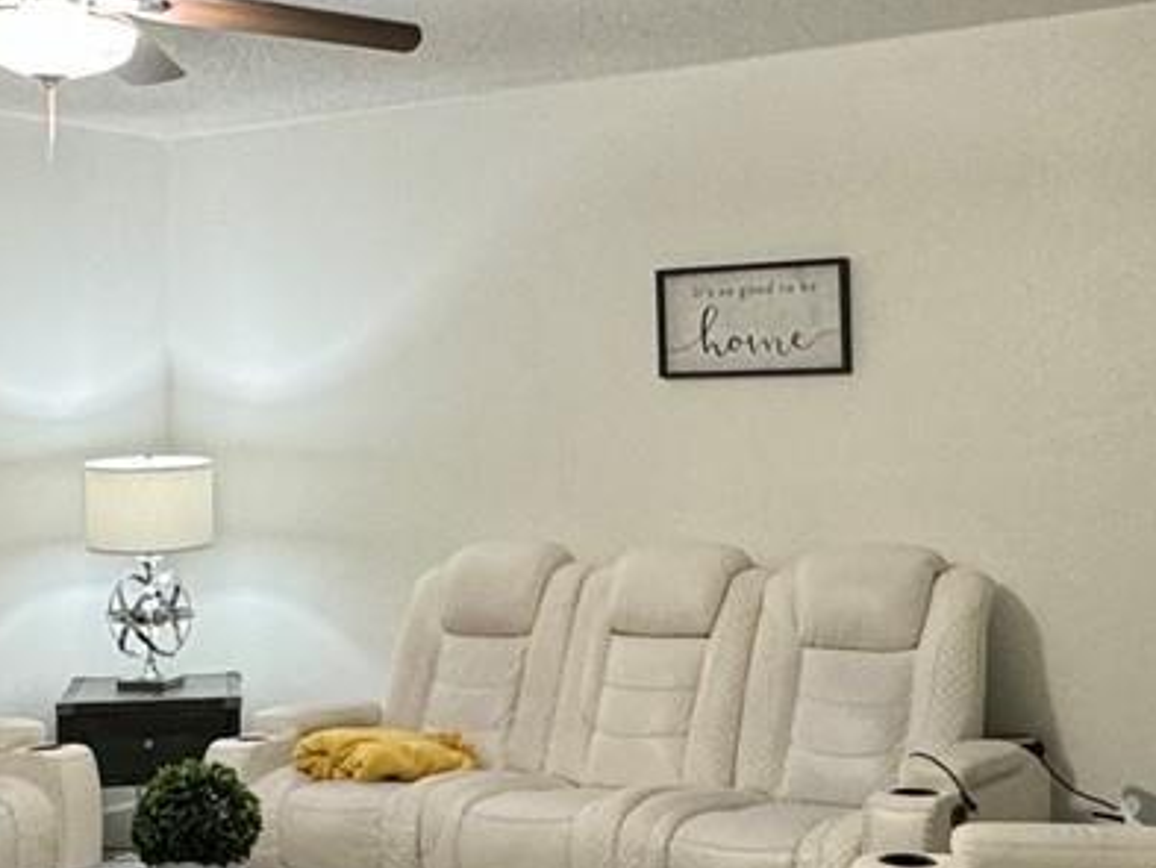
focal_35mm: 57
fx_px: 1904
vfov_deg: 25.6
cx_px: 603
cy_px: 344
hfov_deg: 33.8
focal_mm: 2.22
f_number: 2.2
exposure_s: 1/60
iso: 250
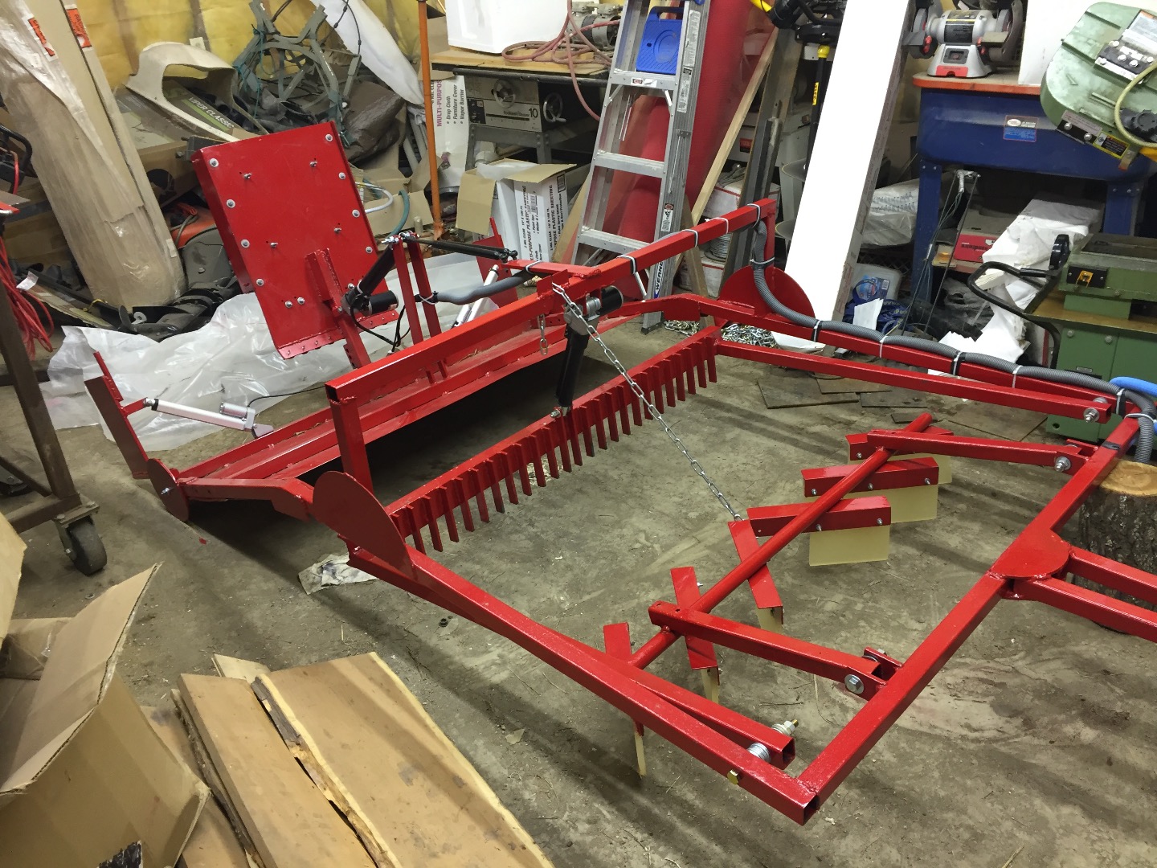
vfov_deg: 48.2
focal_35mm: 29
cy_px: 434
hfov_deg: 61.7
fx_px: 969
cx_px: 578
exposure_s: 1/30
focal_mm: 4.15
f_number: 2.2
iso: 80
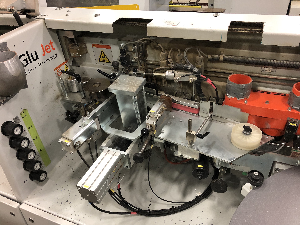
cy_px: 112
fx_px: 243
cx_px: 150
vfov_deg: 49.7
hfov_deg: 63.4
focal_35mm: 28
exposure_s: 1/15
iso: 80
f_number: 1.8
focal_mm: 4
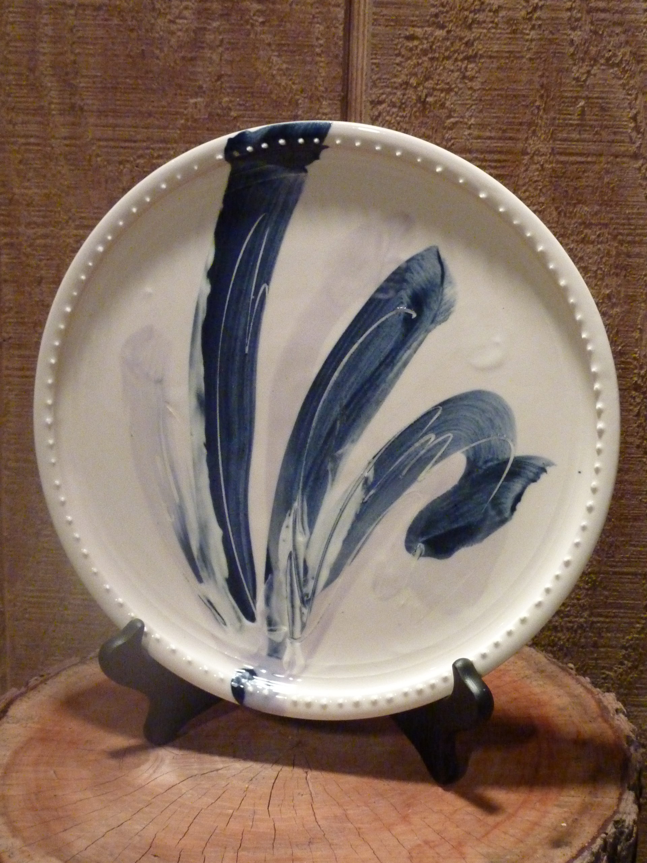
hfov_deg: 23.3
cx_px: 324
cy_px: 432
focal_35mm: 63
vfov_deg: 30.7
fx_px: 1570
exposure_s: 1/30
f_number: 4
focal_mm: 10.3
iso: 800
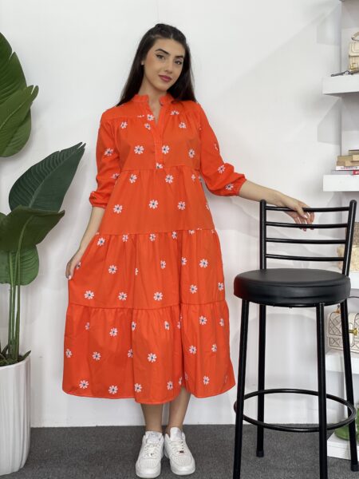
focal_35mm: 52
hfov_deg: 28.0
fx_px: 719
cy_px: 240
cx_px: 180
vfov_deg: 36.8
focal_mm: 6
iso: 64
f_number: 2
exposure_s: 1/100
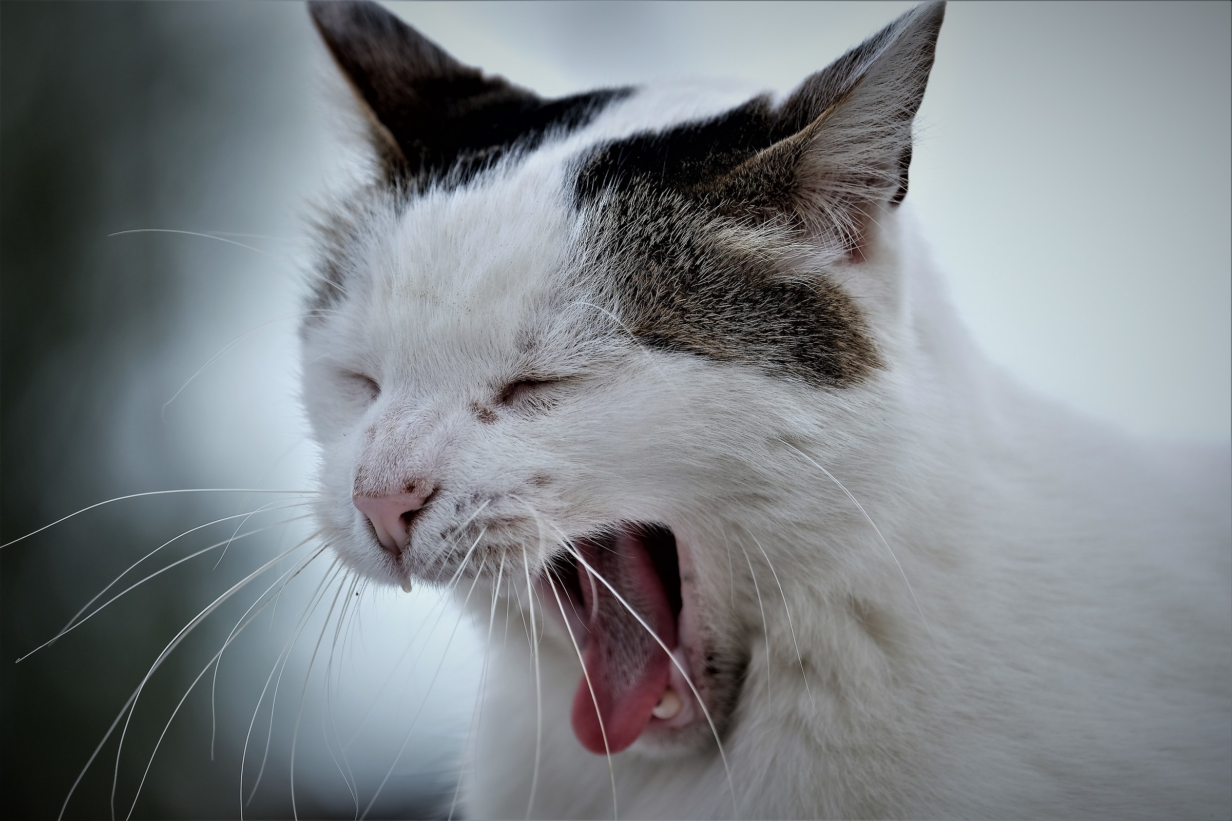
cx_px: 616
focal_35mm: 300
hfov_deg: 6.9
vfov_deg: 4.6
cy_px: 410
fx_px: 10266
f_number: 4.8
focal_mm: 200
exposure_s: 1/500
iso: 250
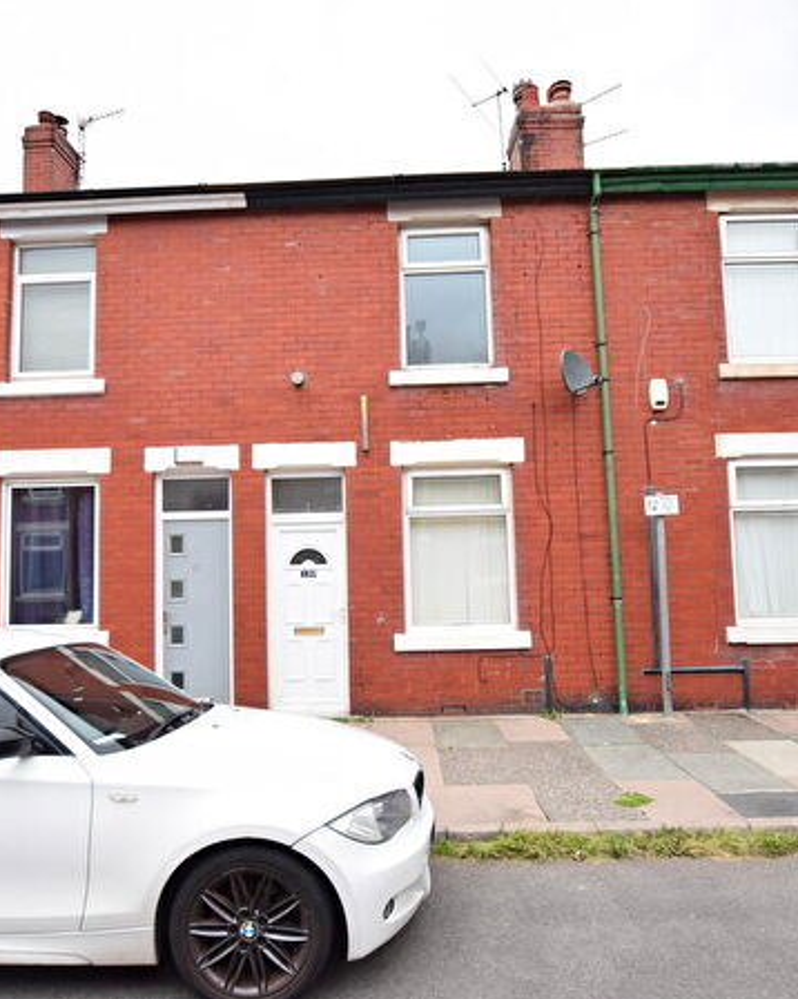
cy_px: 518
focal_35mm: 22
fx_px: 650
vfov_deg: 75.0
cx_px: 368
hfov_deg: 63.0
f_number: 4
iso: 100
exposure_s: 1/160
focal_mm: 10
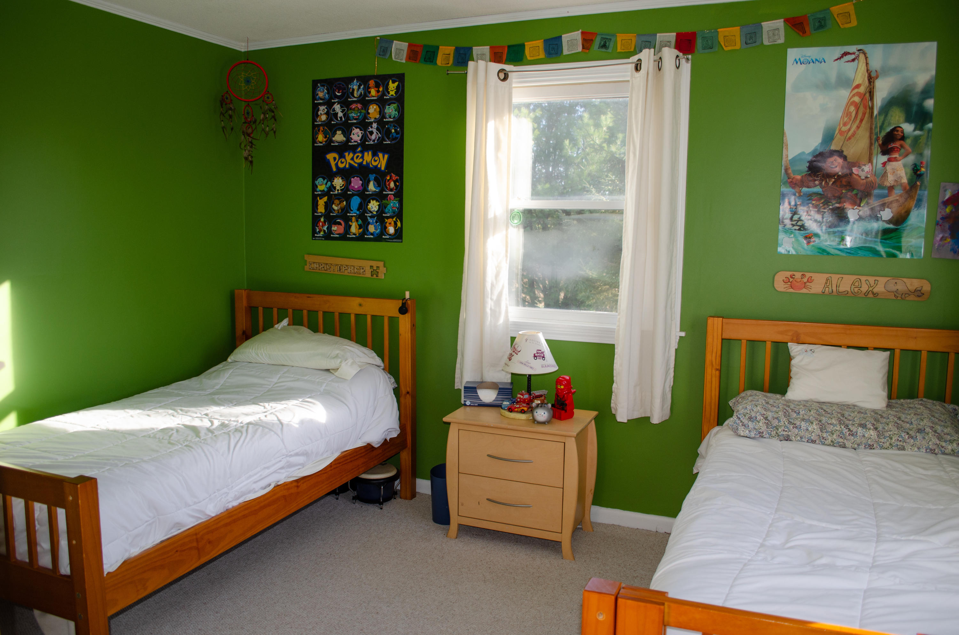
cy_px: 318
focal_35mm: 27
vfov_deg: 47.7
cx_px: 480
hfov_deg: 67.5
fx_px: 718
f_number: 3.5
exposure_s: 1/125
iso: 200
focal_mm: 18
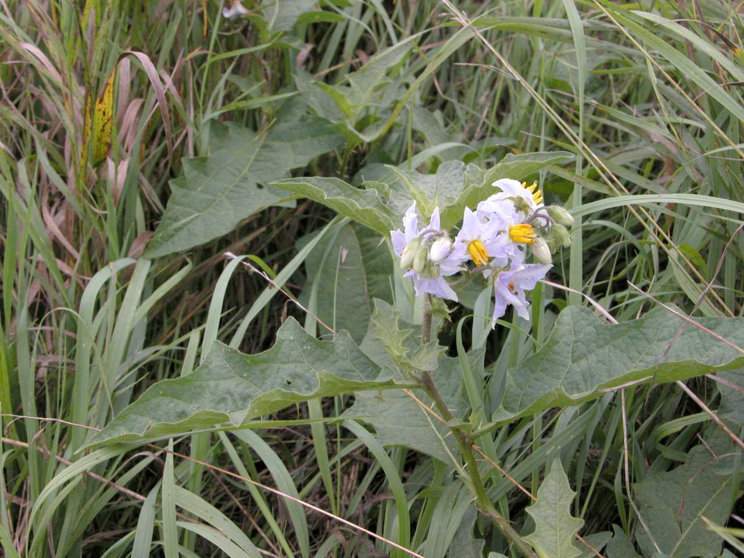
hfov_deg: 29.4
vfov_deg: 22.3
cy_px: 279
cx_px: 372
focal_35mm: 66
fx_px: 1419
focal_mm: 16.8
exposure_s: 1/215
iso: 100
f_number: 5.8
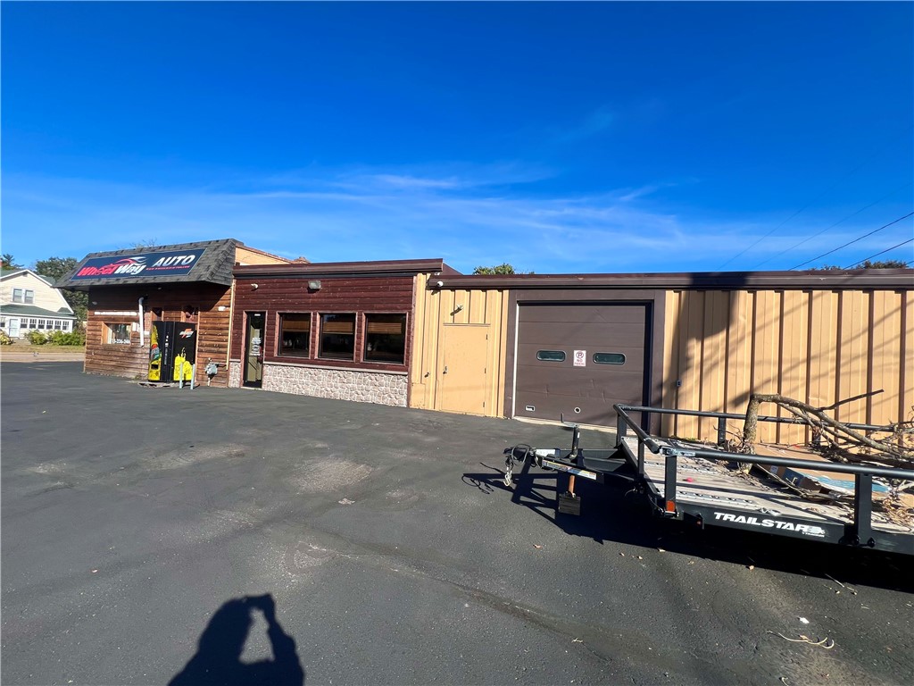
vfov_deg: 89.9
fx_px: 343
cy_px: 343
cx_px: 457
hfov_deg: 106.2
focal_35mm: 13
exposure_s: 1/1429
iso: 32
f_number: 1.8
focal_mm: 1.57
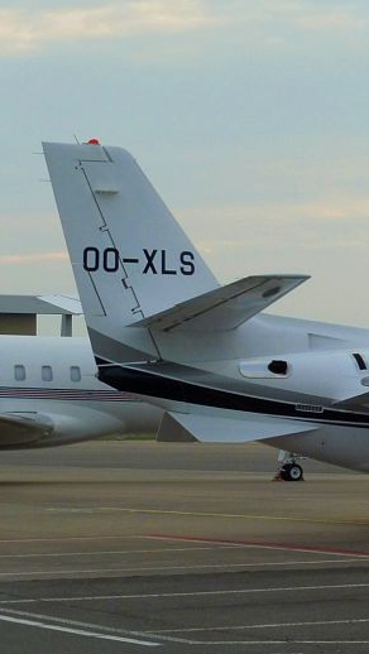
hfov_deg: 7.4
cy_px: 325
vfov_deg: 13.4
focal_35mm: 161
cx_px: 547
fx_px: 2796
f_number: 5
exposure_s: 1/80
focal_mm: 13.3
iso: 100
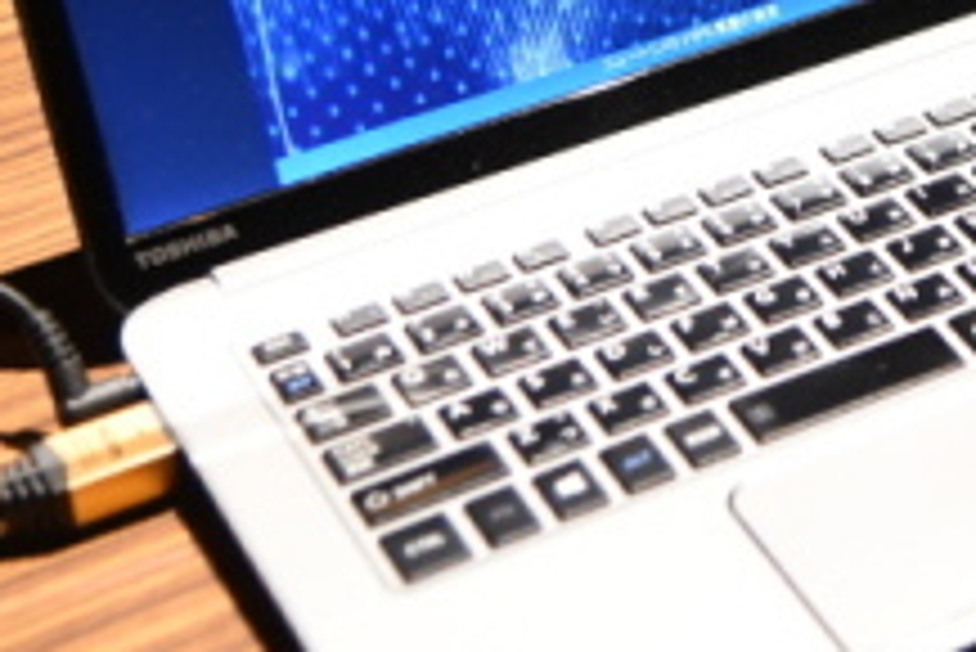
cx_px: 1079
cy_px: -151
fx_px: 3445
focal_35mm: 127
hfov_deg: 15.7
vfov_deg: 10.6
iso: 640
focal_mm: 46
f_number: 4
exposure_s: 1/20
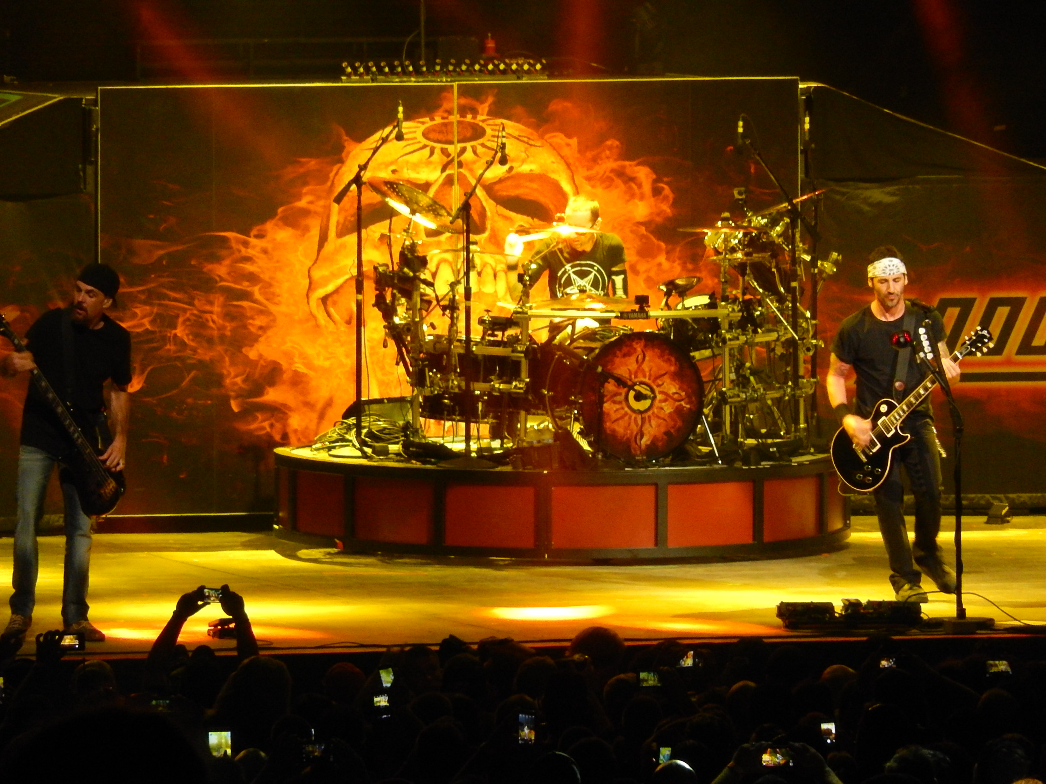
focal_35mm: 450
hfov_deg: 4.4
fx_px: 13598
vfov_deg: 3.3
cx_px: 523
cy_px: 392
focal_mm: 81
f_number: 6.3
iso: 800
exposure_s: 1/60
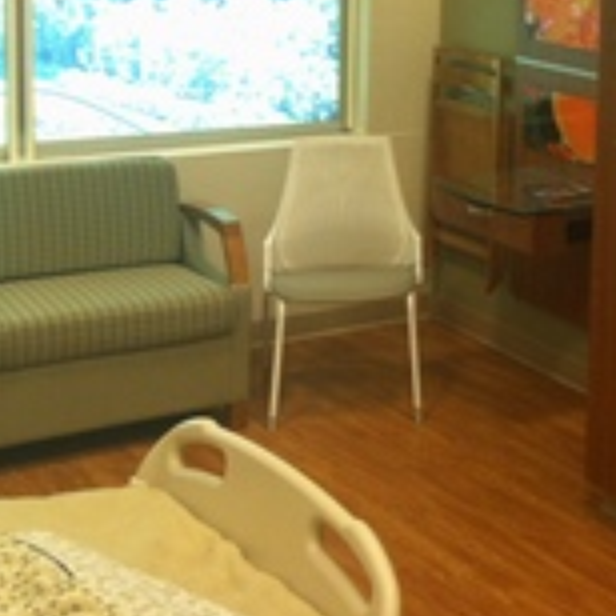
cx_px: 668
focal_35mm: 80
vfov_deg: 21.2
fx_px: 1611
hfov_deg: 20.7
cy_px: 70
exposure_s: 1/17
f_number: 2.8
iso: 125
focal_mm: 3.85
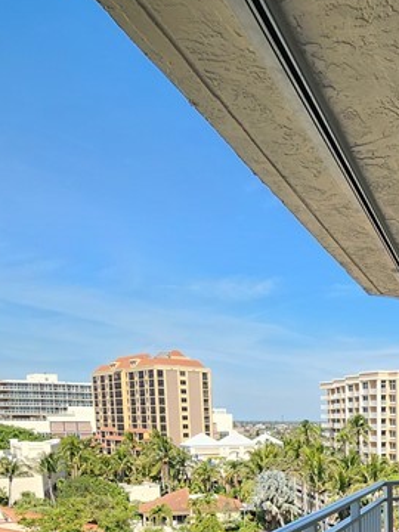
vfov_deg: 43.6
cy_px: 522
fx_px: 569
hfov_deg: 33.8
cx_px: 436
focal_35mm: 37
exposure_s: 1/1076
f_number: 2.2
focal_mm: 2.2
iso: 50
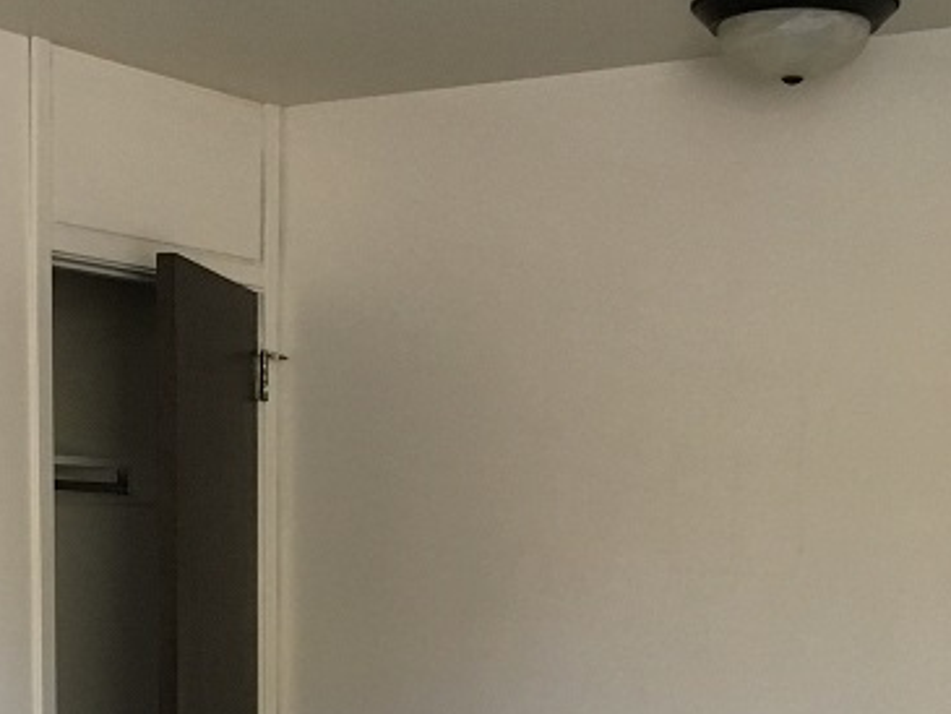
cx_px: 539
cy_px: 771
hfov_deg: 24.4
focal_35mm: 80
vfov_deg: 17.8
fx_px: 2199
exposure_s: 1/30
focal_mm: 4.15
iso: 160
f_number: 2.2
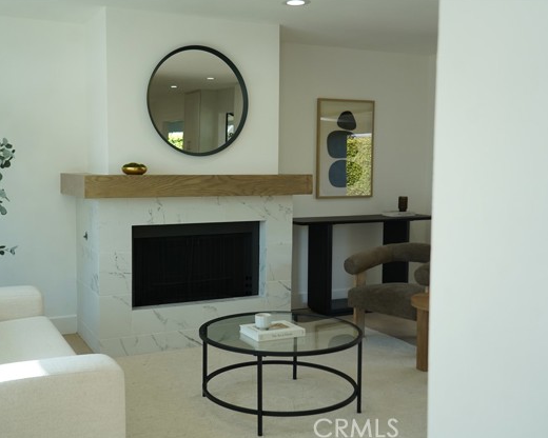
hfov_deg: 48.9
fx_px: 600
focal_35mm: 37
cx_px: 235
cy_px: 218
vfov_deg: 40.1
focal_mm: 32
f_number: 4
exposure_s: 1/1000
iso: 1600
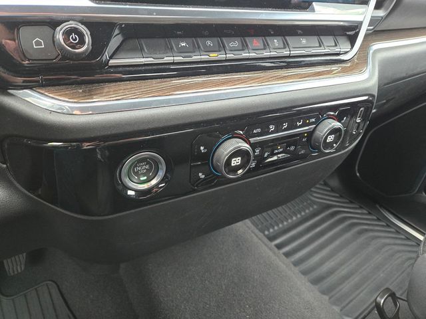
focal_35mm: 23
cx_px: 213
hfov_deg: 73.9
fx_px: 283
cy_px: 160
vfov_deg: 58.9
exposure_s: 1/60
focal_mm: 5.4
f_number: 1.8
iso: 800
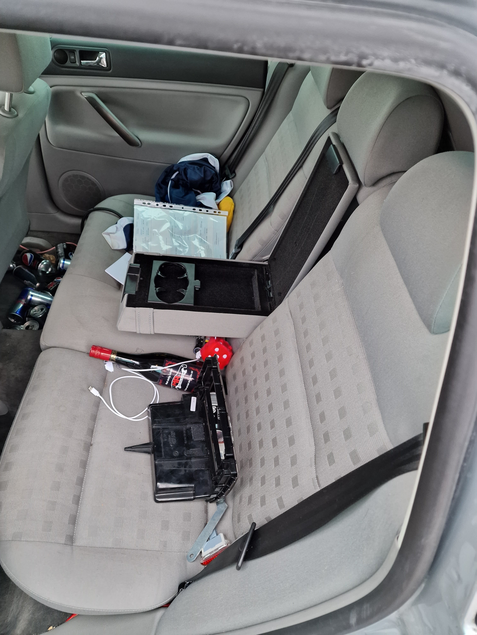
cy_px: 318
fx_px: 423
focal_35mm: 23
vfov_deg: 73.9
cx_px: 238
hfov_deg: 58.9
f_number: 1.8
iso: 500
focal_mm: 6.4
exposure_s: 1/50
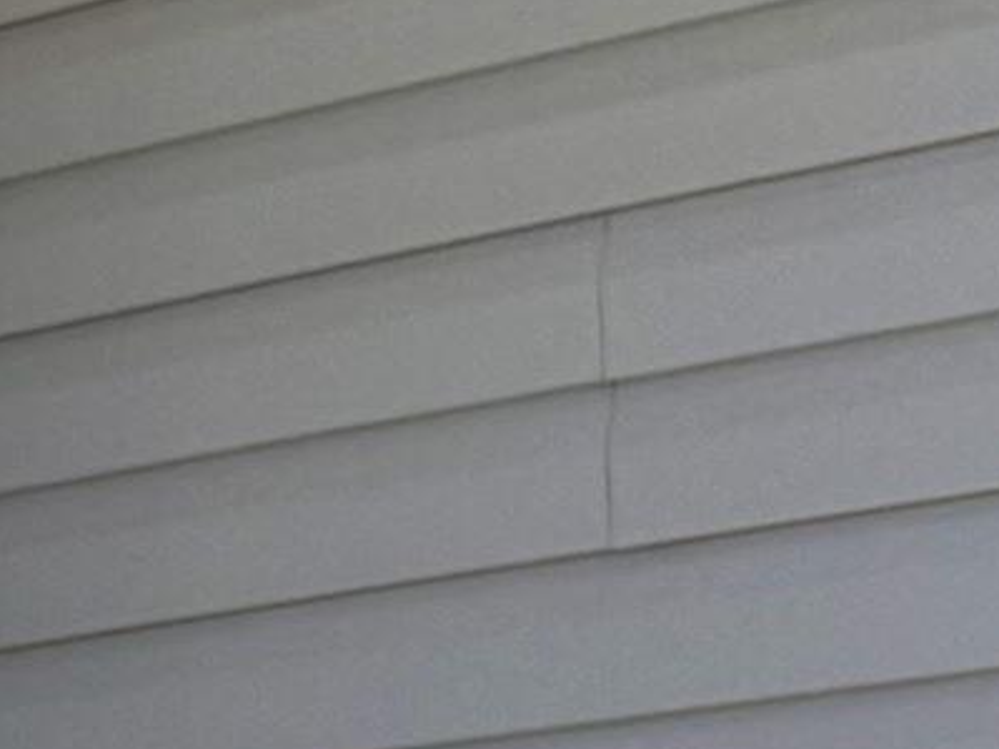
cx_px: -1610
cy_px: 1508
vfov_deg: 7.7
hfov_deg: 9.3
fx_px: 5337
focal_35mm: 185
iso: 80
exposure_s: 1/3247
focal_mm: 6.76
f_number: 1.78
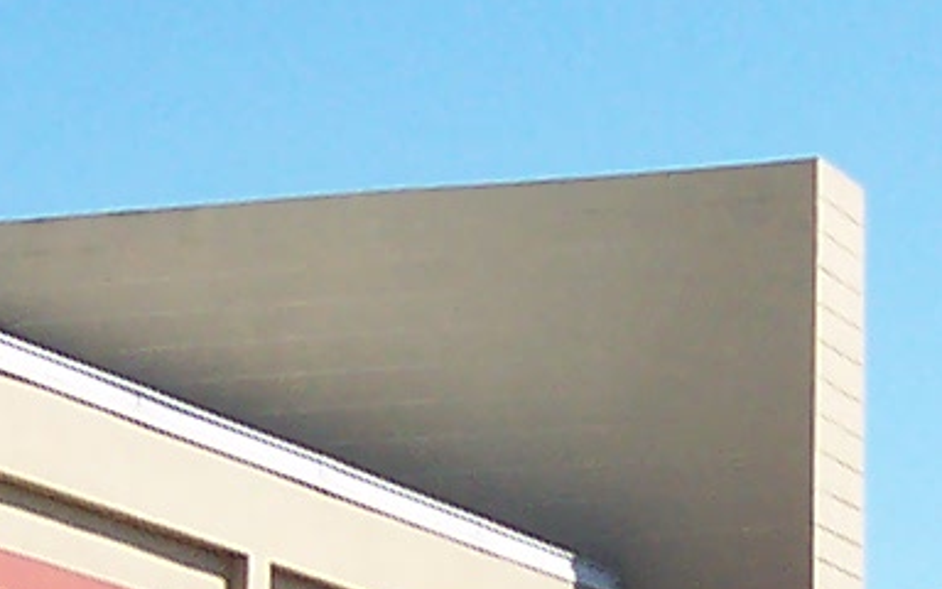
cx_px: 601
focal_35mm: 202
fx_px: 5186
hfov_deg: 10.4
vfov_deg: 6.4
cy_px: 763
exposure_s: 1/500
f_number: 4
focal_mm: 5.6
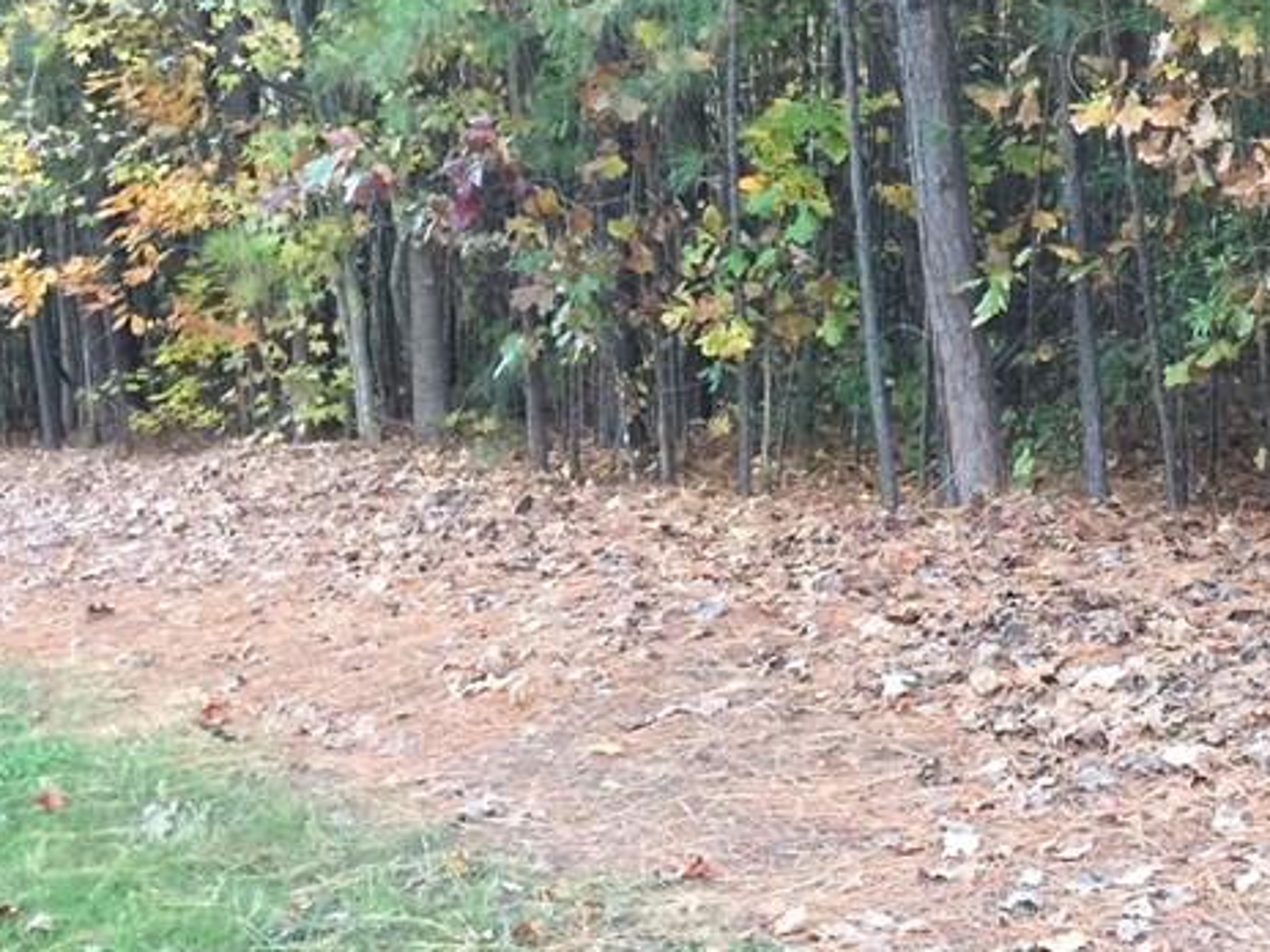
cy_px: 142
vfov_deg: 22.5
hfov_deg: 28.7
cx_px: 1210
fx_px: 2348
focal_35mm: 64
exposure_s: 1/15
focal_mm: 4.15
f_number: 2.2
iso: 64
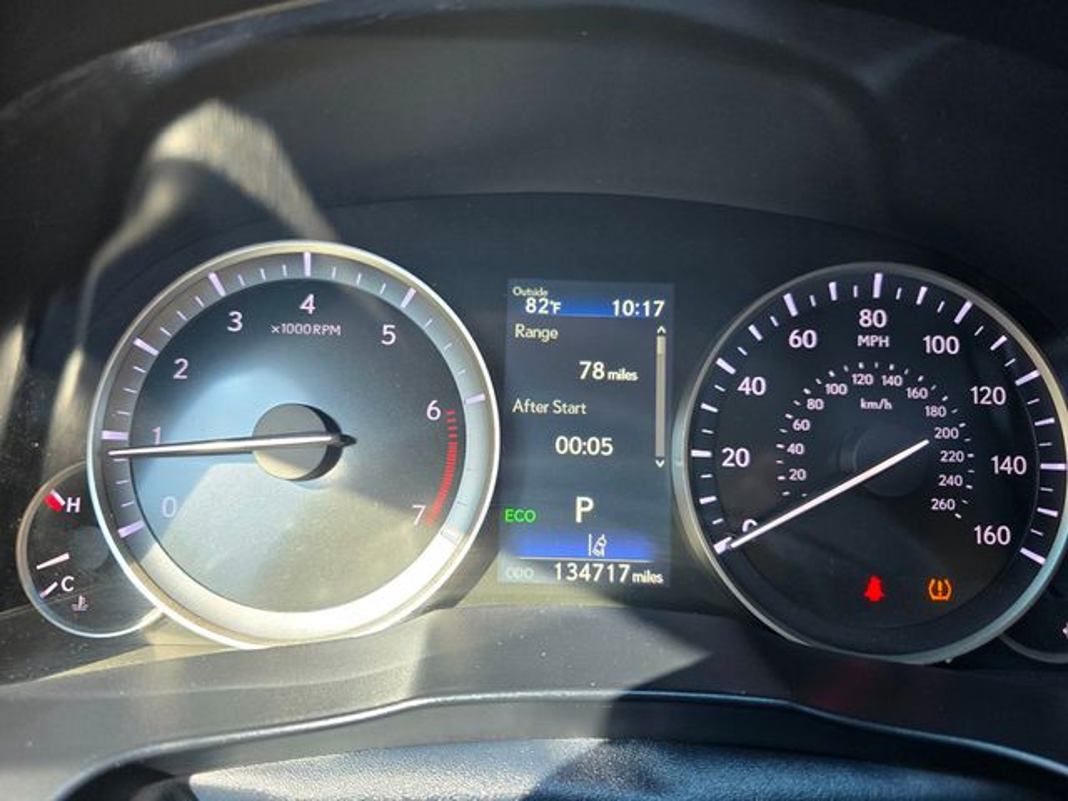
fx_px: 710
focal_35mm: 23
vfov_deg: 58.9
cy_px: 400
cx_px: 534
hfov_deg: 73.9
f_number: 1.7
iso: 160
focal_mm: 6.3
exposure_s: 1/120
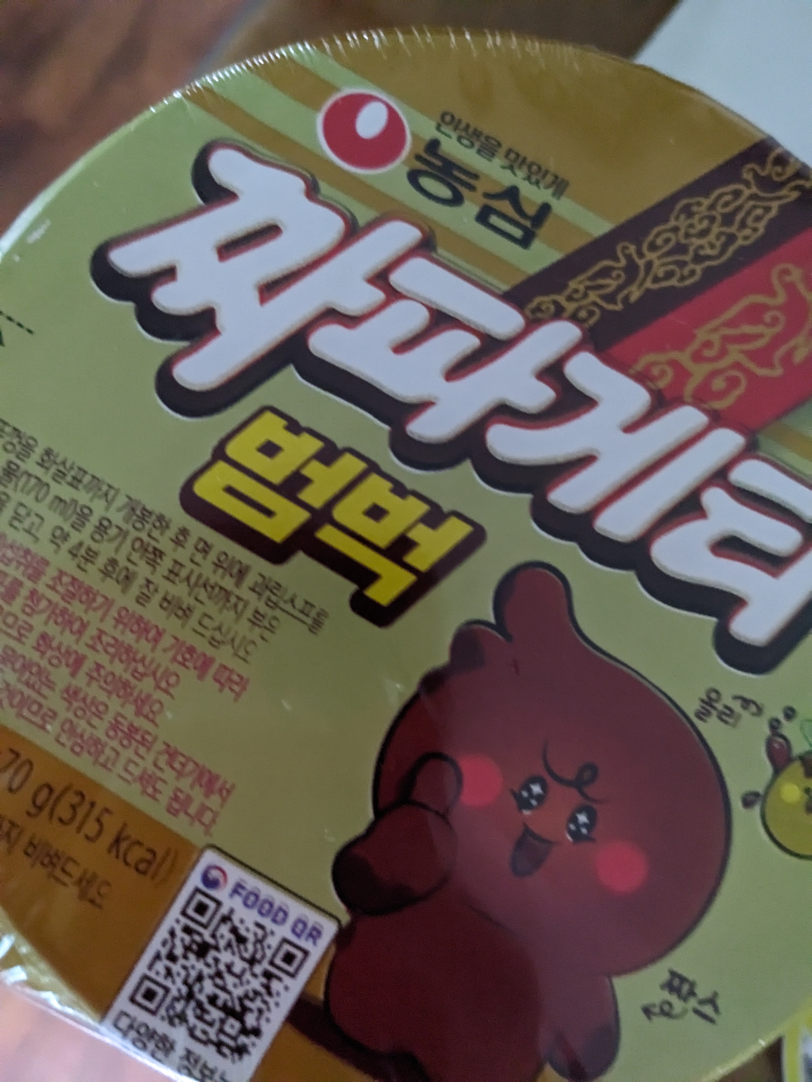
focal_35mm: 27
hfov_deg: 51.4
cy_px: 541
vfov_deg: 65.3
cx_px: 406
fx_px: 844
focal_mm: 4.38
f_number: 1.73
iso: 2343
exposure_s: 1/31.3
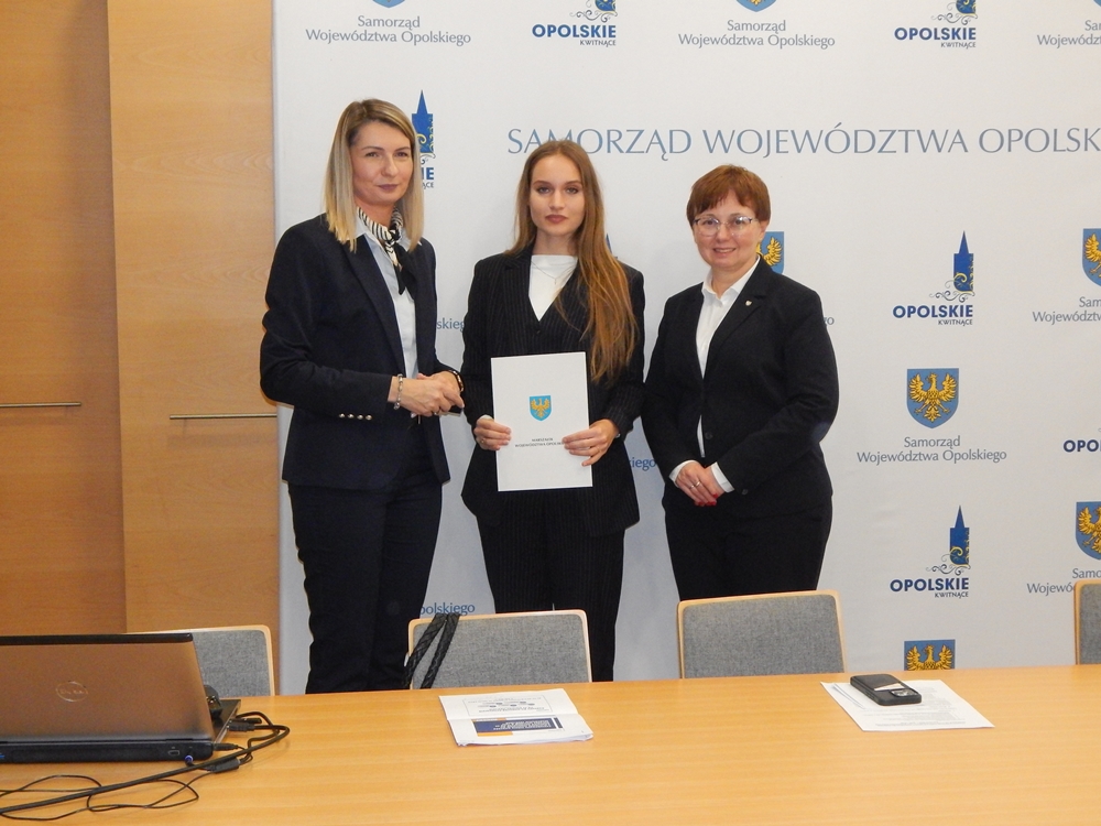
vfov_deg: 26.6
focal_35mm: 55
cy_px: 413
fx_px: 1749
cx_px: 550
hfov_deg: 34.9
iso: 800
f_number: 3.8
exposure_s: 1/100
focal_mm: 9.7
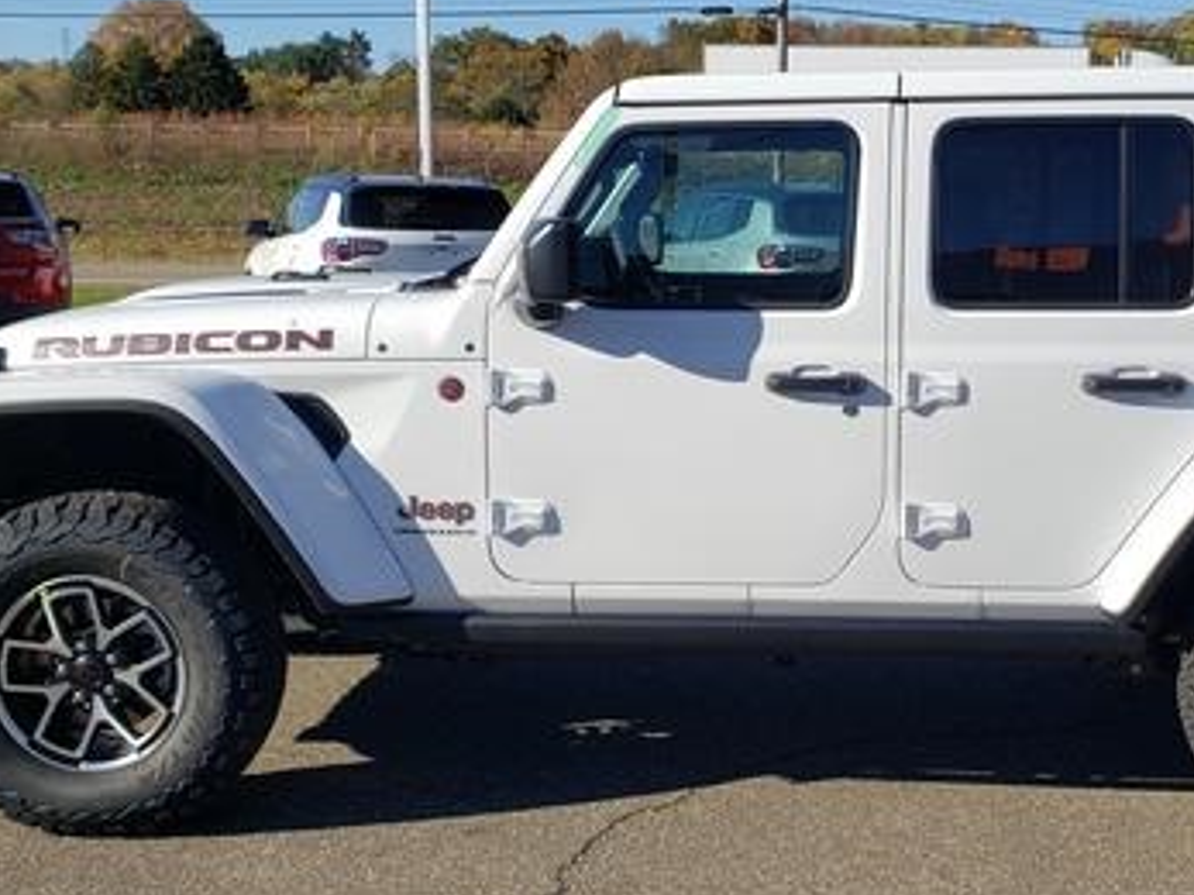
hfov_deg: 39.2
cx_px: 788
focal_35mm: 48
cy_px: 441
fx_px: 1655
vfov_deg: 30.2
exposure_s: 1/1712
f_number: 2.4
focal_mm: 4.3
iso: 50
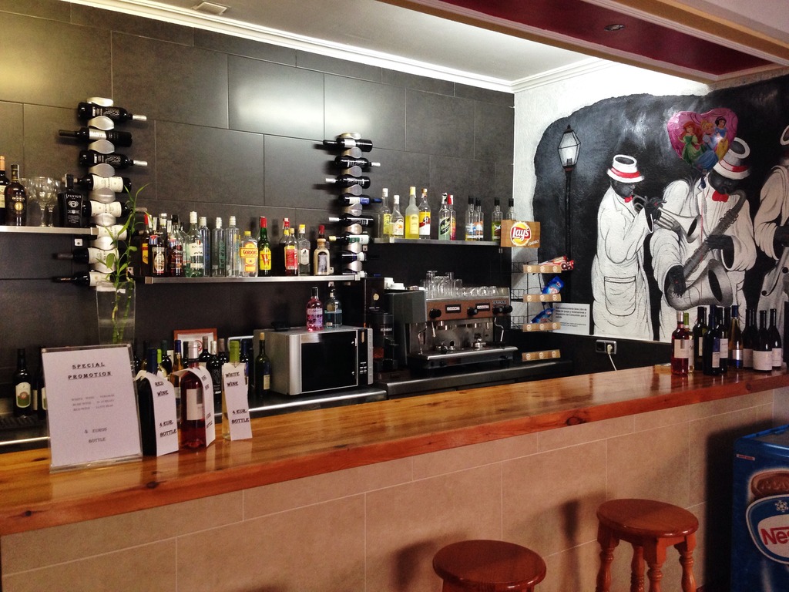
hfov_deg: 55.4
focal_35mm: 33
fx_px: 752
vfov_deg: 42.9
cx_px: 394
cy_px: 296
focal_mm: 4.12
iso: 200
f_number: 2.4
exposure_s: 1/20
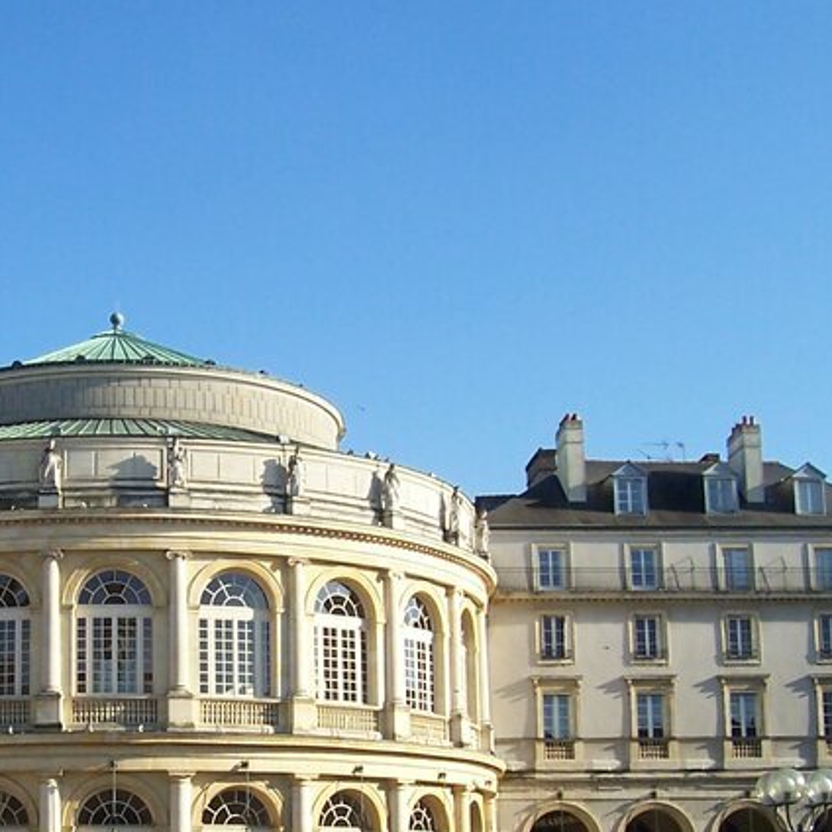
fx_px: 1849
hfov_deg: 24.8
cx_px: 120
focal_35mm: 68
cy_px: 669
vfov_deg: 24.9
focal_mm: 5.6
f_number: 5.6
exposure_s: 1/350
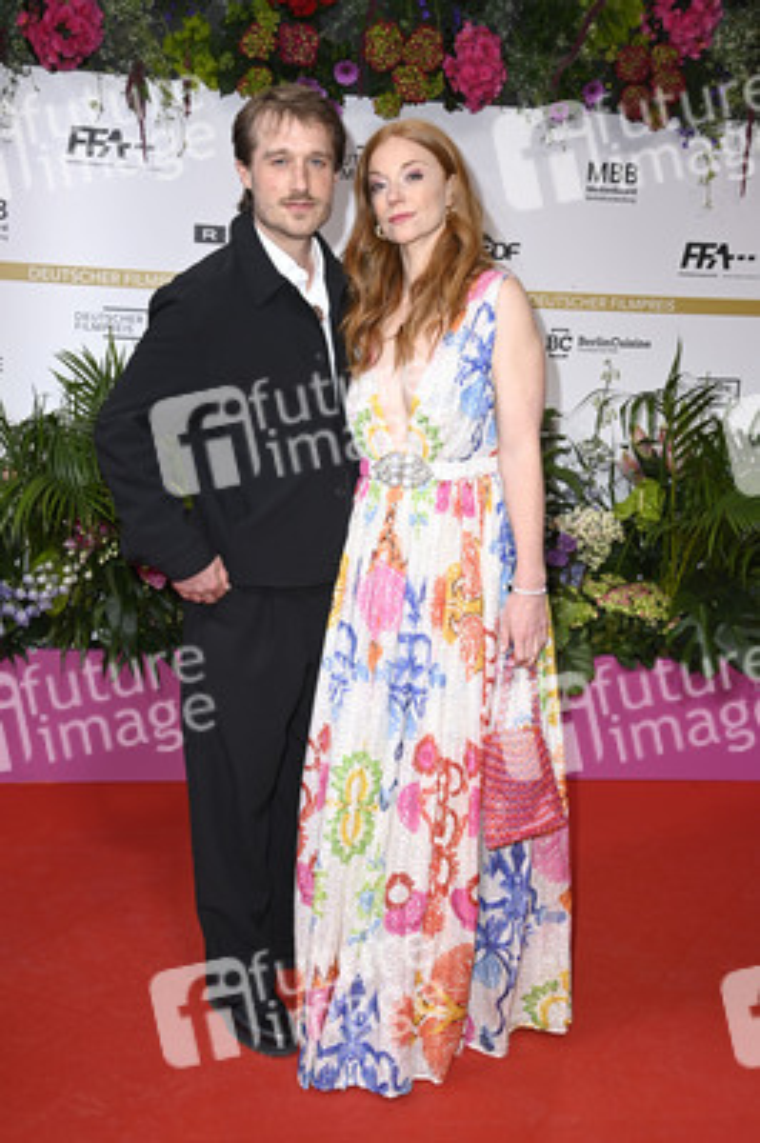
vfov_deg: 42.8
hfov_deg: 29.2
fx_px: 1459
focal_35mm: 46
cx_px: 380
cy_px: 572
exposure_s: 1/200
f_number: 6.3
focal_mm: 46
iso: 640
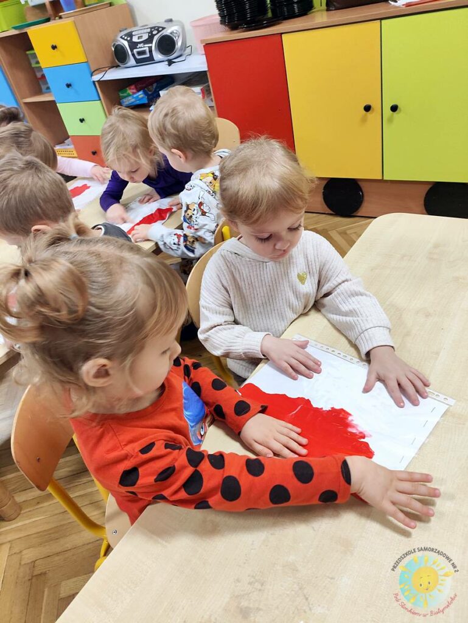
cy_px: 312
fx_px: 432
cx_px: 234
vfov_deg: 71.6
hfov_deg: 56.9
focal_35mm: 24
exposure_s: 1/33.3
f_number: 1.8
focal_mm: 4.68
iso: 258
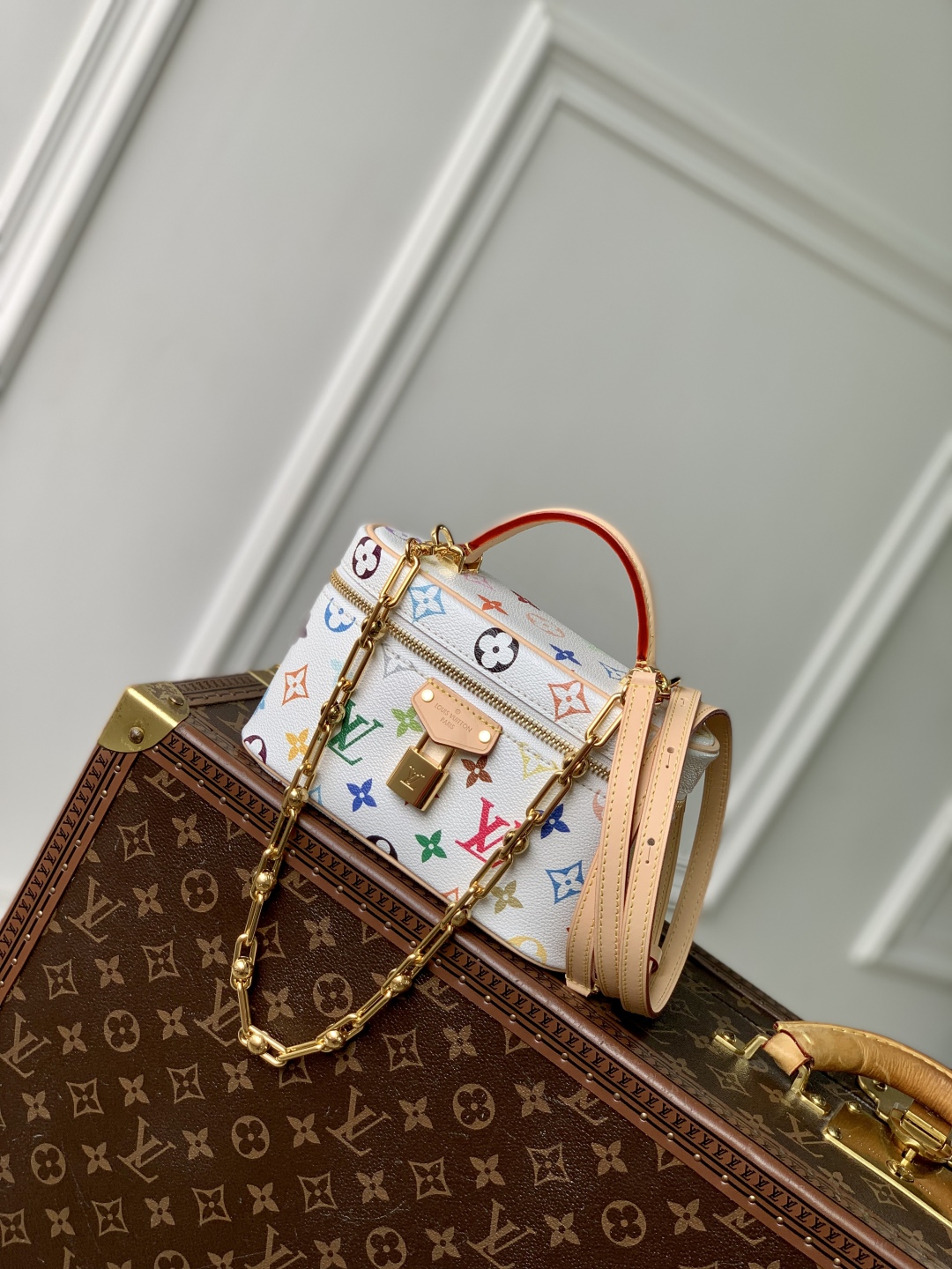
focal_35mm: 52
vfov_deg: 36.8
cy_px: 634
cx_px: 476
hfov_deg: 28.0
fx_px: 1907
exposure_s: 1/127
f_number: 2.4
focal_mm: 6
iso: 16
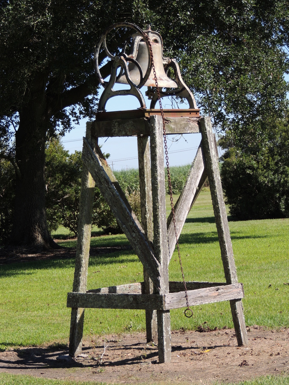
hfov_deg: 11.0
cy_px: 192
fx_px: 1503
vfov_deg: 14.6
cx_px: 144
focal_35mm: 135
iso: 100
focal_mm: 24
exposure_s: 1/400
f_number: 4.3
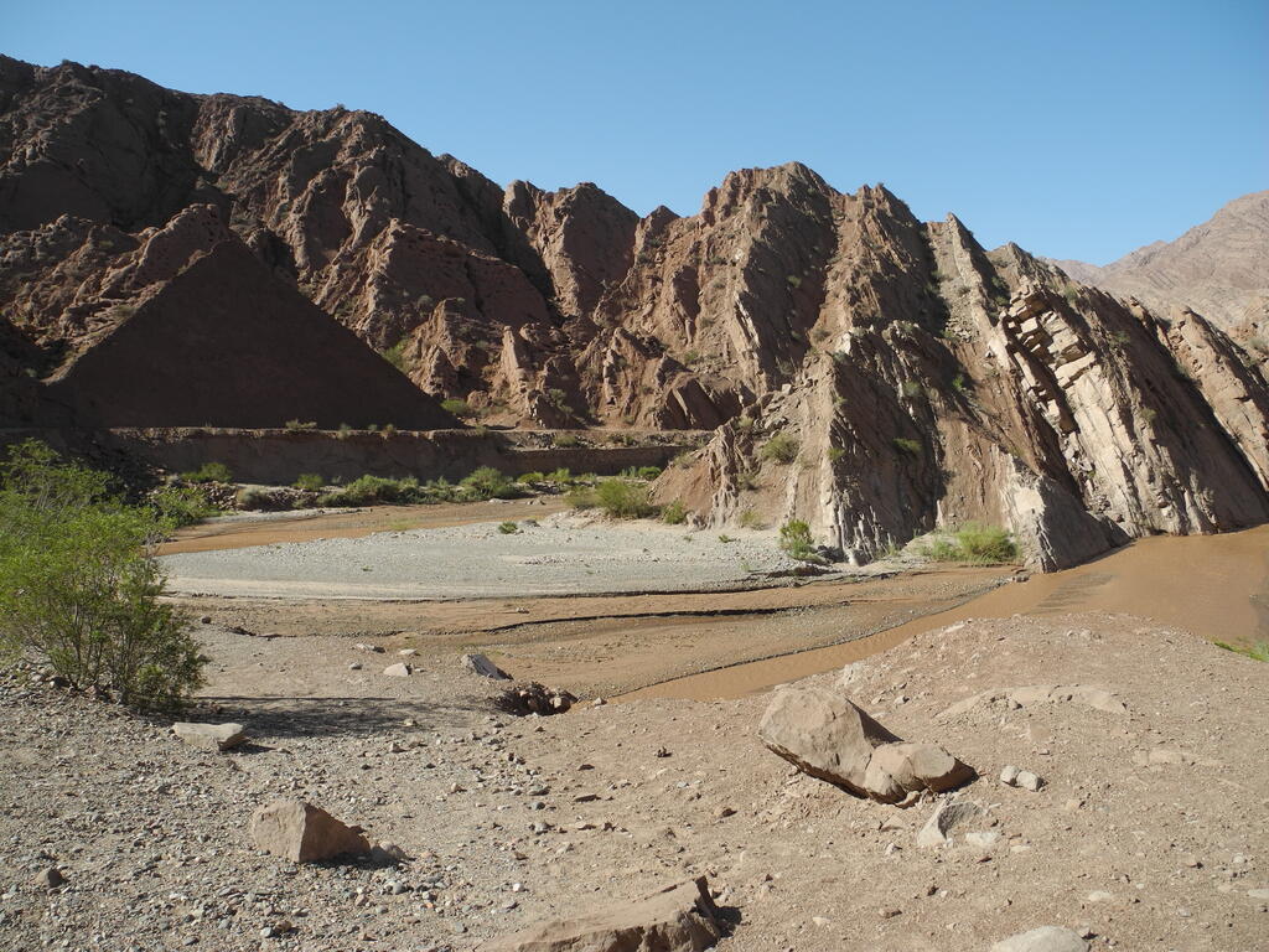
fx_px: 1026
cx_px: 634
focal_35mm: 28
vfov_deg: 49.7
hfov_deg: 63.4
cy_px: 476
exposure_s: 1/800
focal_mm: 6
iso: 100
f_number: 3.5
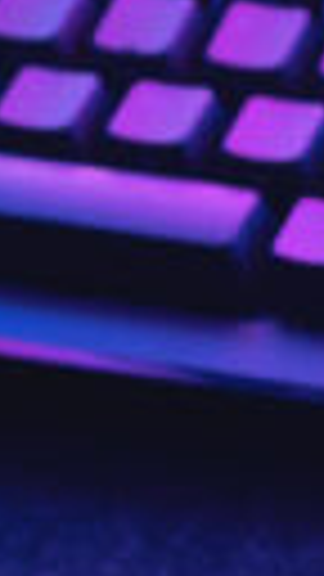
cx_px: 814
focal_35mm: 207
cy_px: 882
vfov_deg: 10.1
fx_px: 3162
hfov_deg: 5.6
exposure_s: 3.1
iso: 160
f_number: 5.6
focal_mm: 22.3
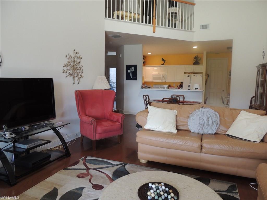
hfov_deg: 71.6
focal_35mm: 24
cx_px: 134
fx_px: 185
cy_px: 100
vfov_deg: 56.8
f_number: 3
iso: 250
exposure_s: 1/30
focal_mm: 4.3
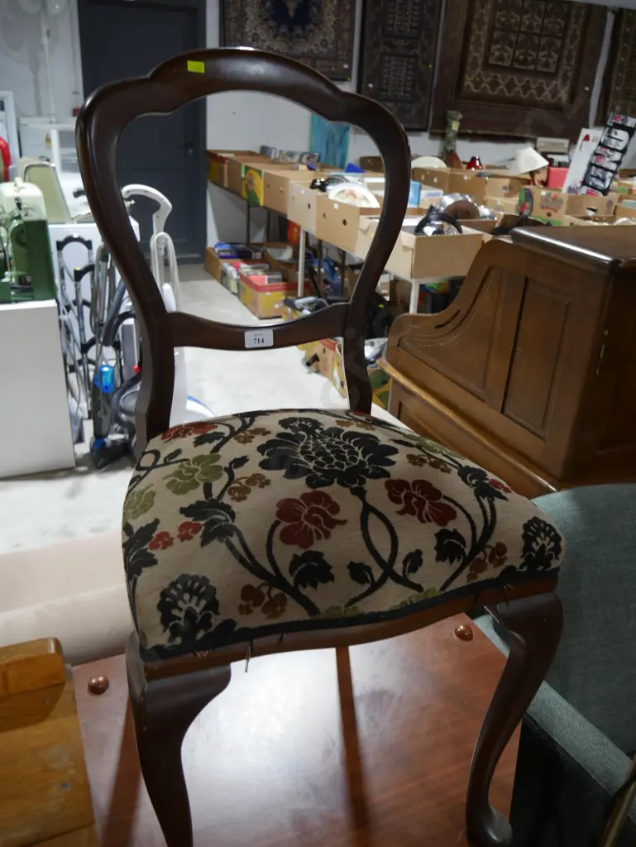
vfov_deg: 63.4
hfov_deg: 49.8
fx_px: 685
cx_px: 318
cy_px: 424
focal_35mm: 28
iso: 400
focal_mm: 14
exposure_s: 1/60
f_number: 3.5
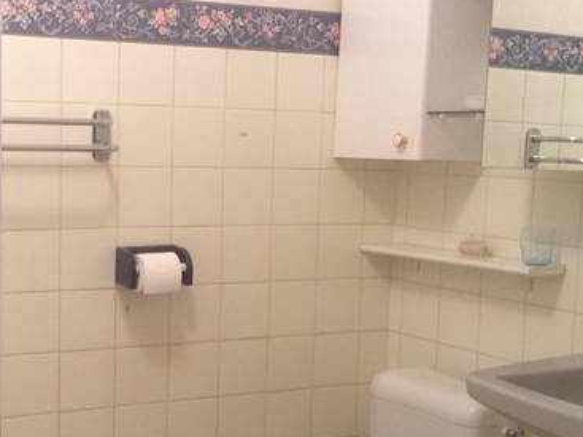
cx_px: 141
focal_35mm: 71
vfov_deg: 20.7
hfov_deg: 27.0
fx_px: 1195
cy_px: 262
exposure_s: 1/24
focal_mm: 3.3
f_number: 2.4
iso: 100
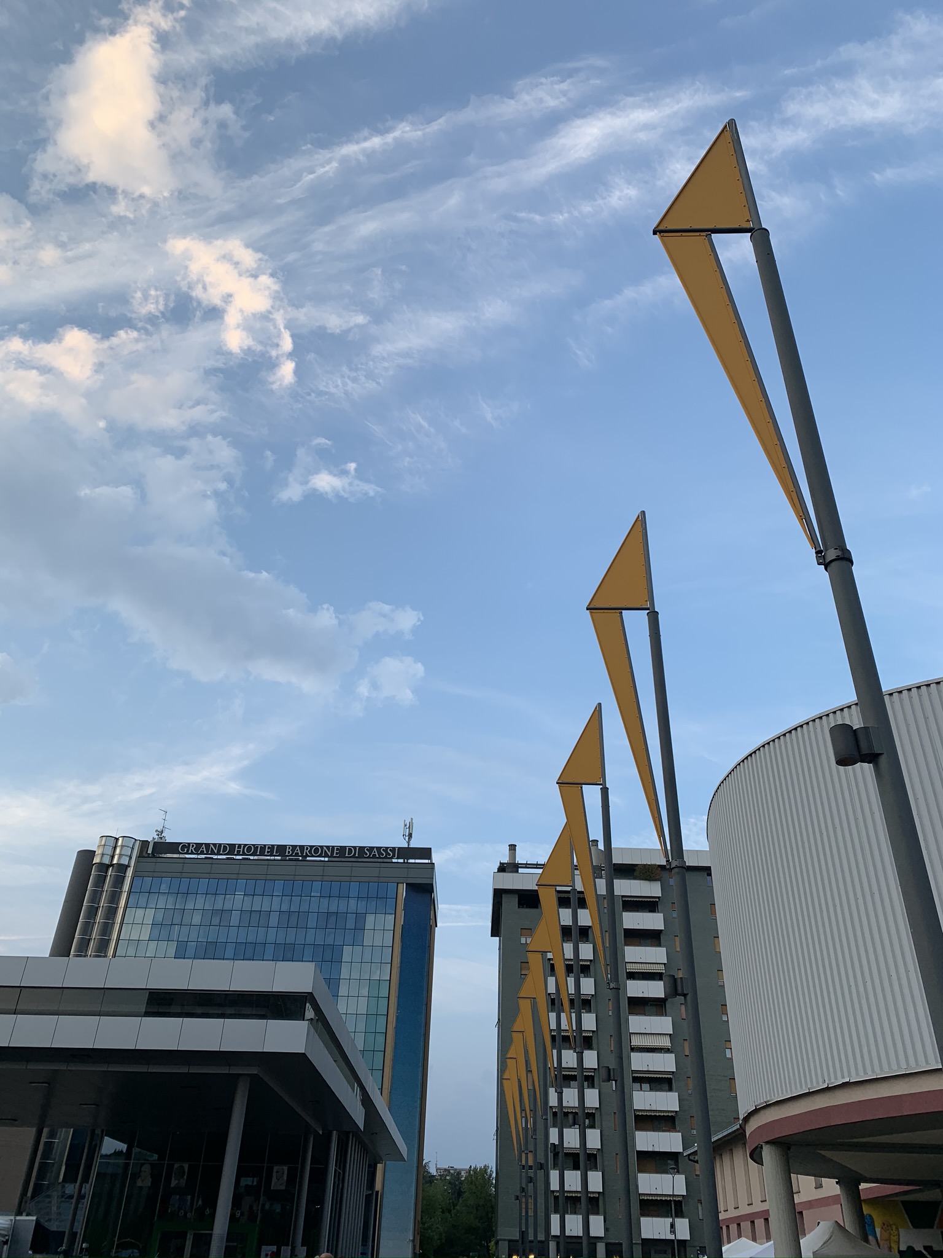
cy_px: 629
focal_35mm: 26
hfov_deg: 53.1
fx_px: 944
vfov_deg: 67.3
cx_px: 472
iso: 25
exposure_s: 1/311
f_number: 1.8
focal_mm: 4.25
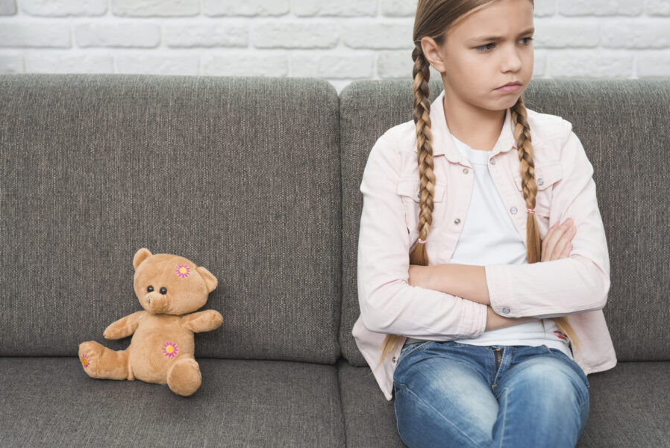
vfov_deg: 23.8
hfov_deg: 35.0
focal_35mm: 57
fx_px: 1061
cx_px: 339
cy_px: 206
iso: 320
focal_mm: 50
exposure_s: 1/160
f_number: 3.5
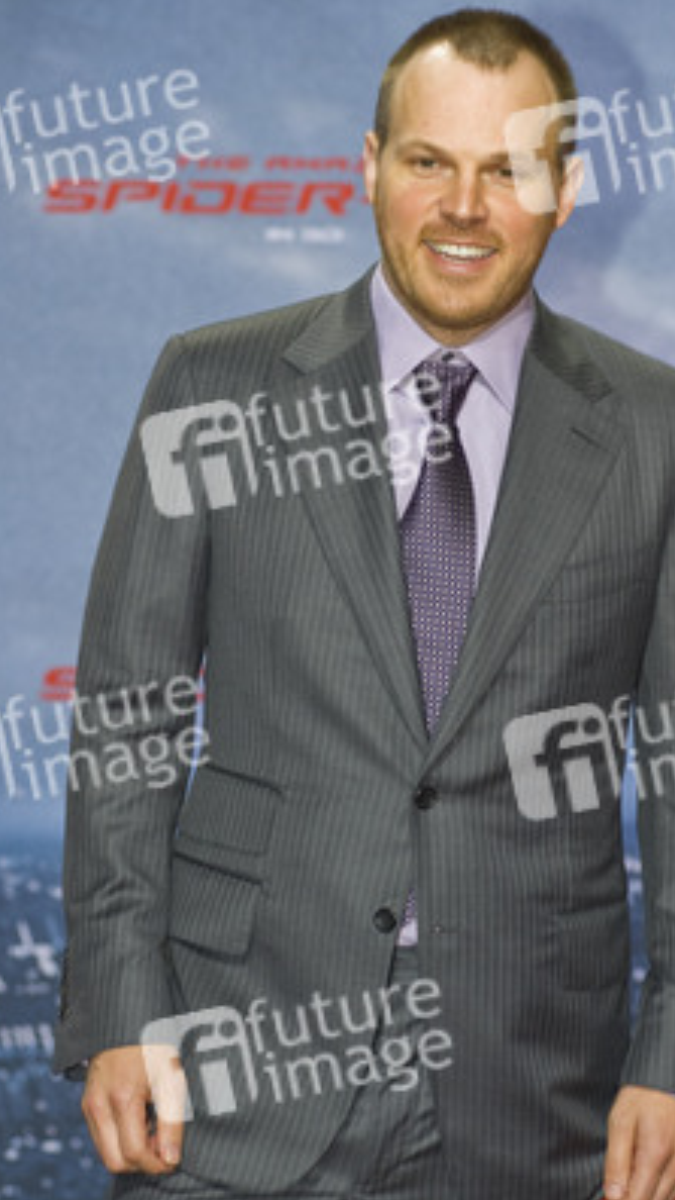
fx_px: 4038
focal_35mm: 127
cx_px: 386
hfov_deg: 9.6
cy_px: 597
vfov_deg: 16.9
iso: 800
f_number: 5
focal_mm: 120
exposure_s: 1/250
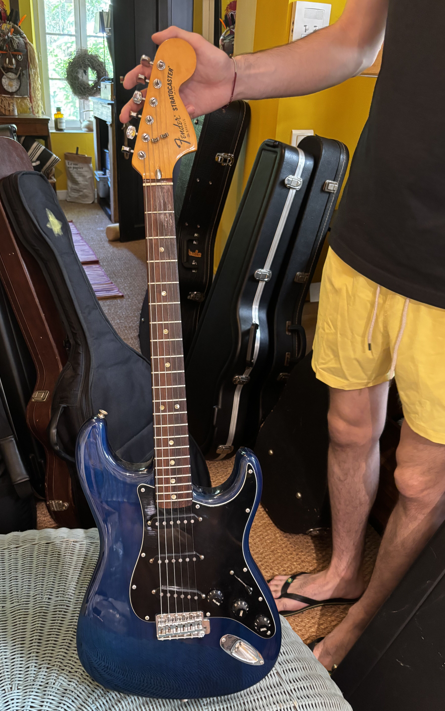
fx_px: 543
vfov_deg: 66.5
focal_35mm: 28
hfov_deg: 44.4
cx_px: 190
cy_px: 359
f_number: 1.6
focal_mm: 5.96
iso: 500
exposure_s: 1/33
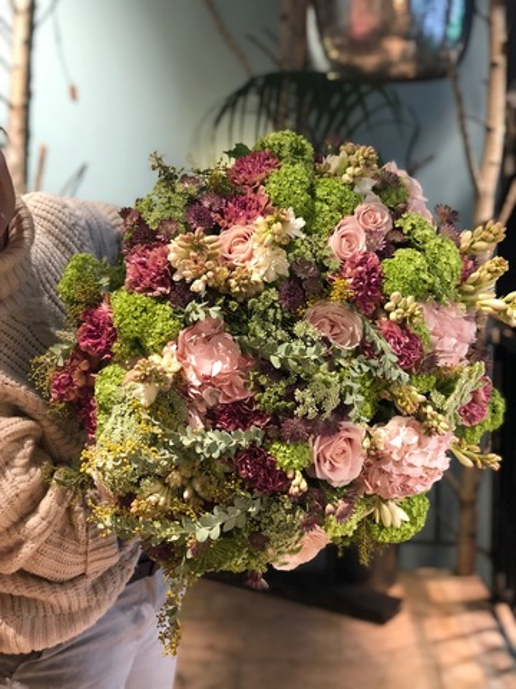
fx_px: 1034
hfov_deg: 28.0
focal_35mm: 52
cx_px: 258
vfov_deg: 36.8
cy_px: 344
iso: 125
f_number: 2.4
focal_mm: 6
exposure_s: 1/25
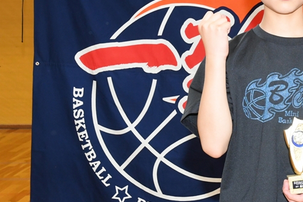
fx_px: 810
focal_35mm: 96
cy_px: 51
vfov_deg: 14.1
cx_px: 285
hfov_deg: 20.7
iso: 1600
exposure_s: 1/160
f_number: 8
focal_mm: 25
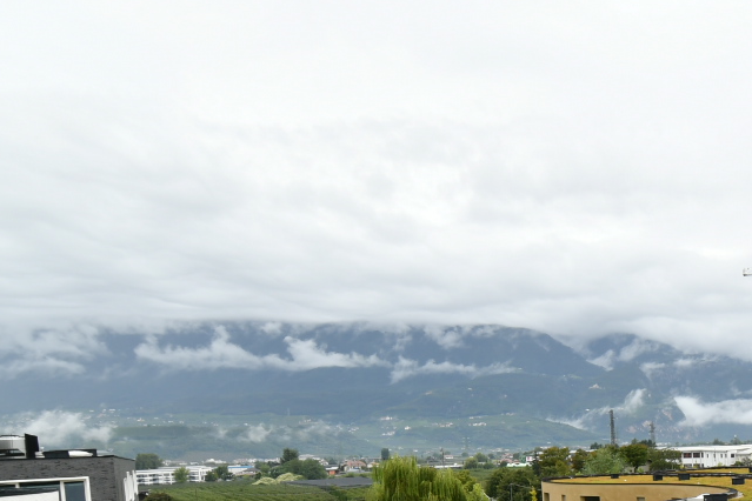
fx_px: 794
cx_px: 745
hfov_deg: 43.7
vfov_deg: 32.2
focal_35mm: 38
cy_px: 507
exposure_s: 1/40
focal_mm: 10
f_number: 8
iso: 100
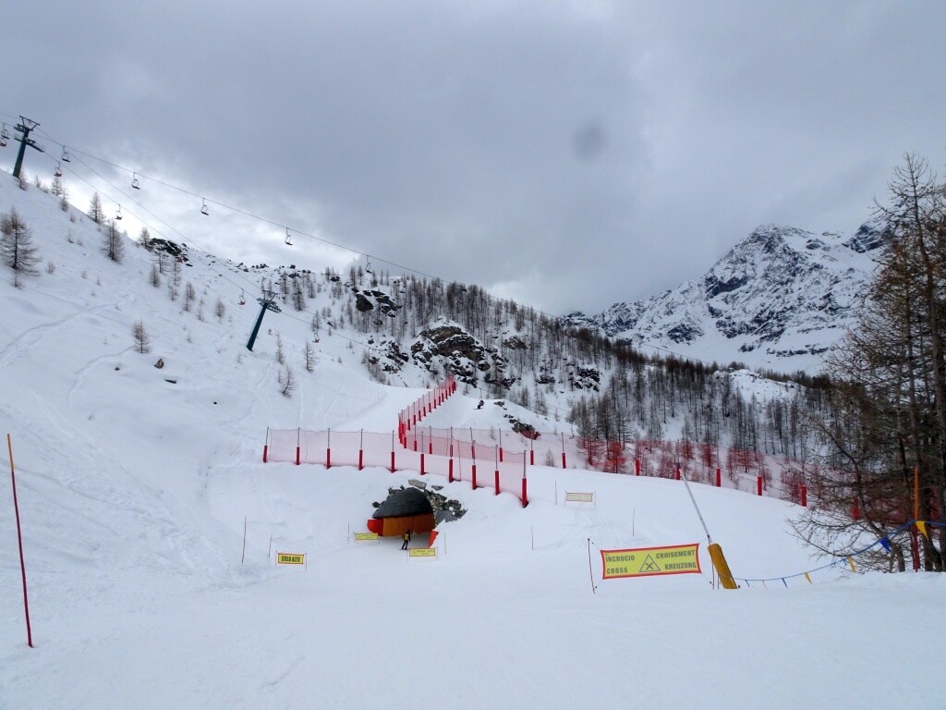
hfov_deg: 71.6
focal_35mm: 24
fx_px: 656
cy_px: 355
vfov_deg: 56.8
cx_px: 473
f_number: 4.5
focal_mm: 4.1
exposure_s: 1/2000
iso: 80
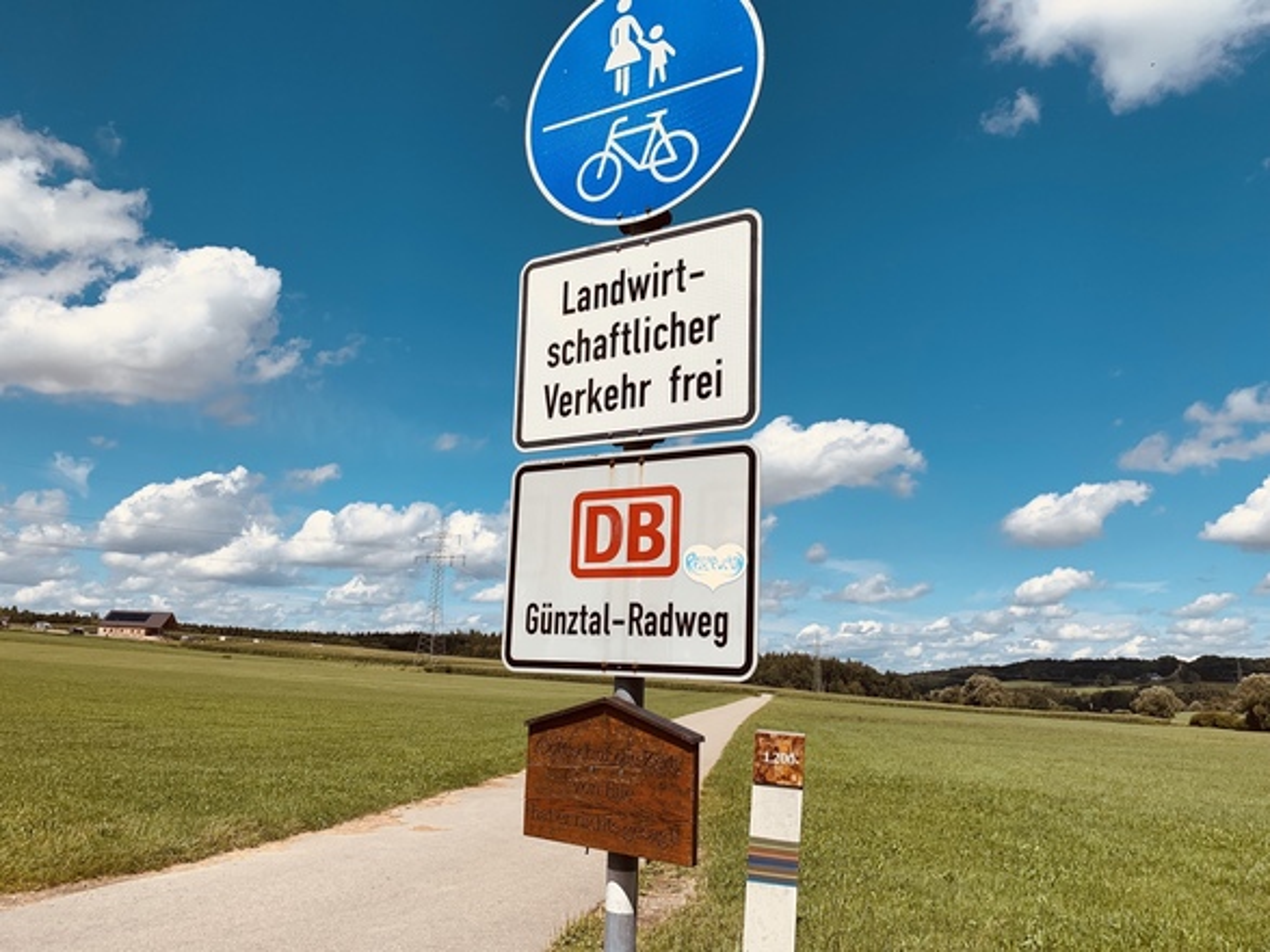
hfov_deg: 67.3
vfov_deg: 53.0
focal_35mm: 26
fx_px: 954
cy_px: 476
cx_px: 635
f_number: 1.8
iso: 25
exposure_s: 1/3788
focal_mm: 4.25
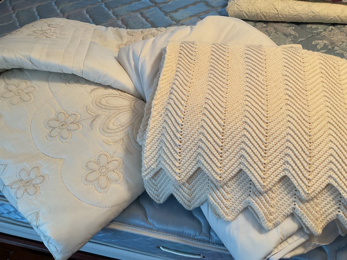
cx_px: 174
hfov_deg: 61.7
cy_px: 130
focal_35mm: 29
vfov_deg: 48.2
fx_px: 291
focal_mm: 3
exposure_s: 1/60
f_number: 1.8
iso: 80
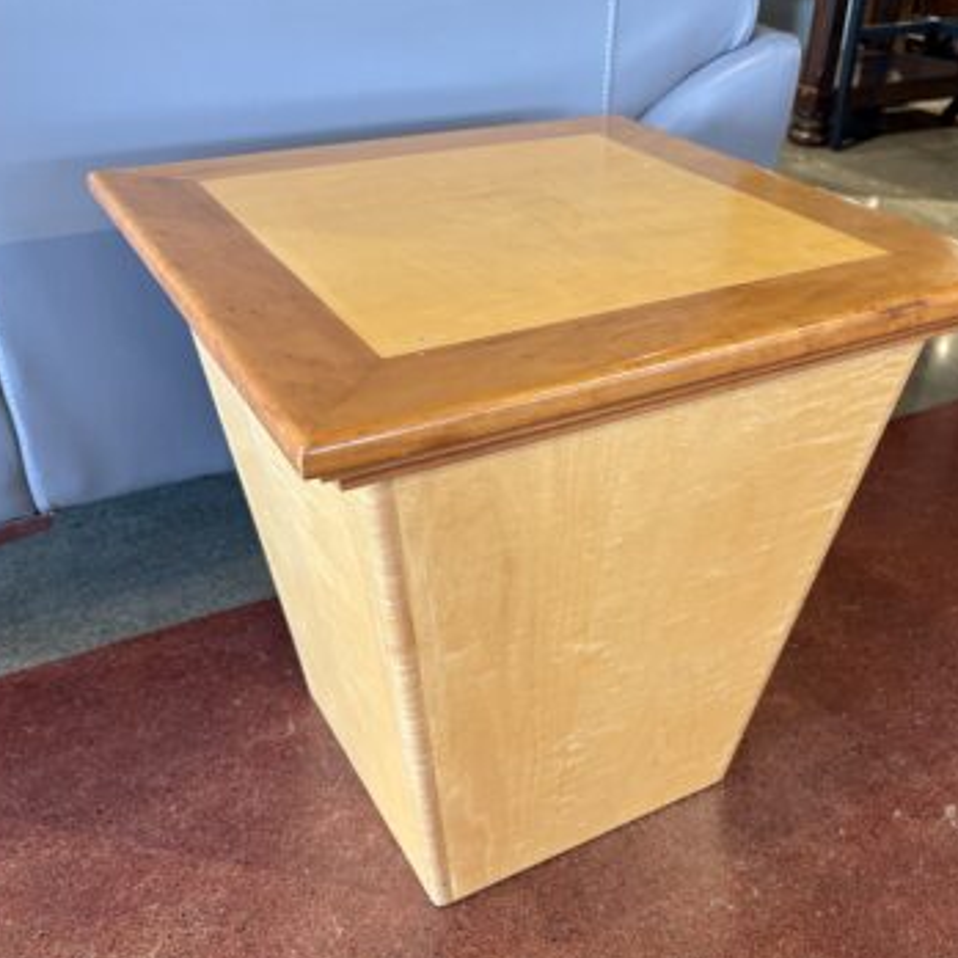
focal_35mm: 33
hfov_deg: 49.7
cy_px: 500
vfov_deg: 49.7
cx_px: 518
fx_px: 1033
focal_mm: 5.96
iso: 200
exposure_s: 1/60
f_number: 1.6
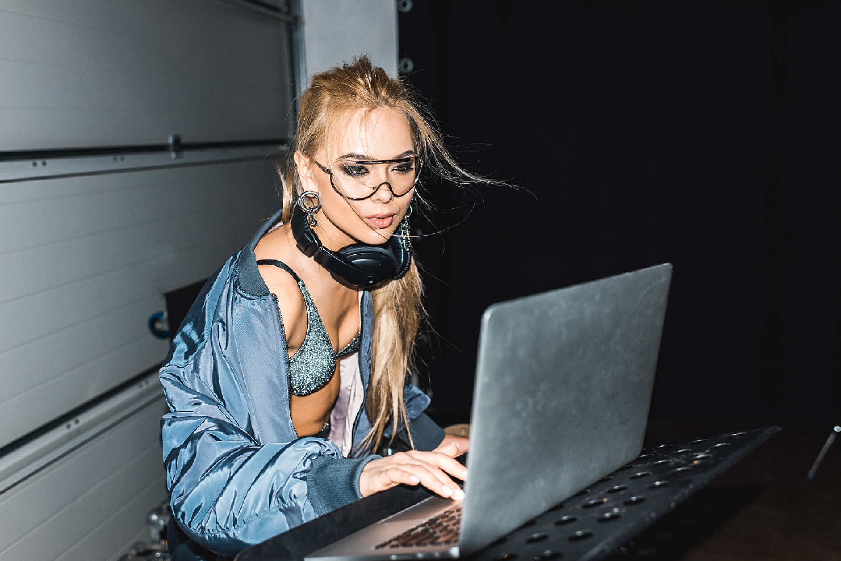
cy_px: 280
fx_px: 818
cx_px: 420
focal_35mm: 35
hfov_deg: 54.4
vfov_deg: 37.9
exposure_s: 1/200
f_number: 3.2
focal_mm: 35
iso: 250
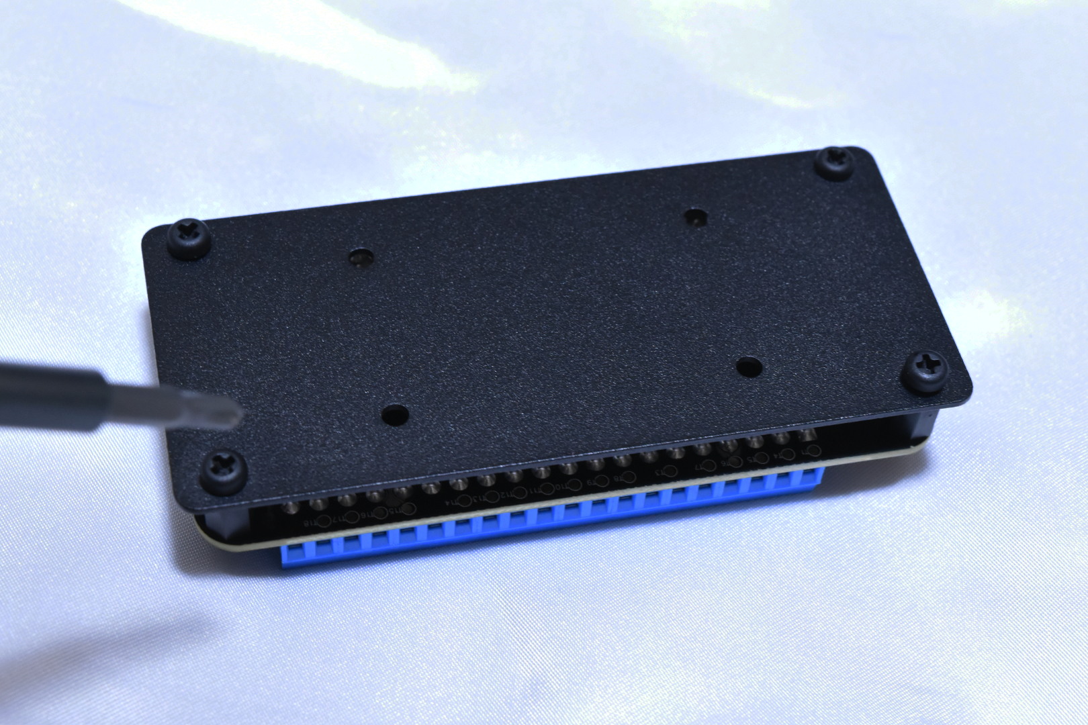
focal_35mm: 68
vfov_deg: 20.2
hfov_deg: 29.9
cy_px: 362
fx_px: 2040
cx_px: 544
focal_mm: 45
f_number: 11
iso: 3200
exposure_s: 1/10
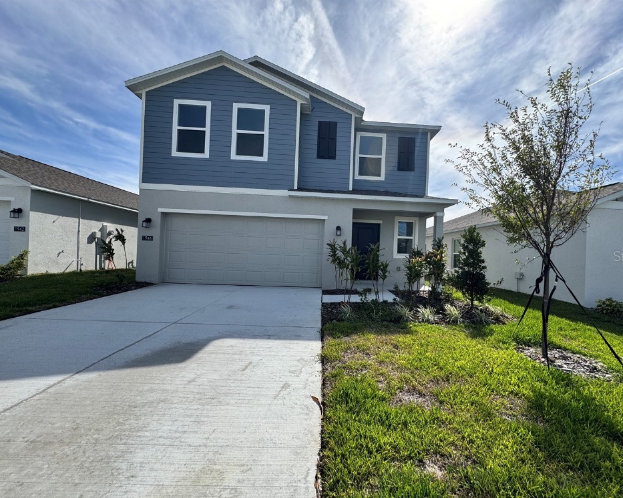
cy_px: 256
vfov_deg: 84.0
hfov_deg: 96.6
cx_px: 335
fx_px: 277
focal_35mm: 15
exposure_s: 1/1536
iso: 40
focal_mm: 2.22
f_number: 2.2
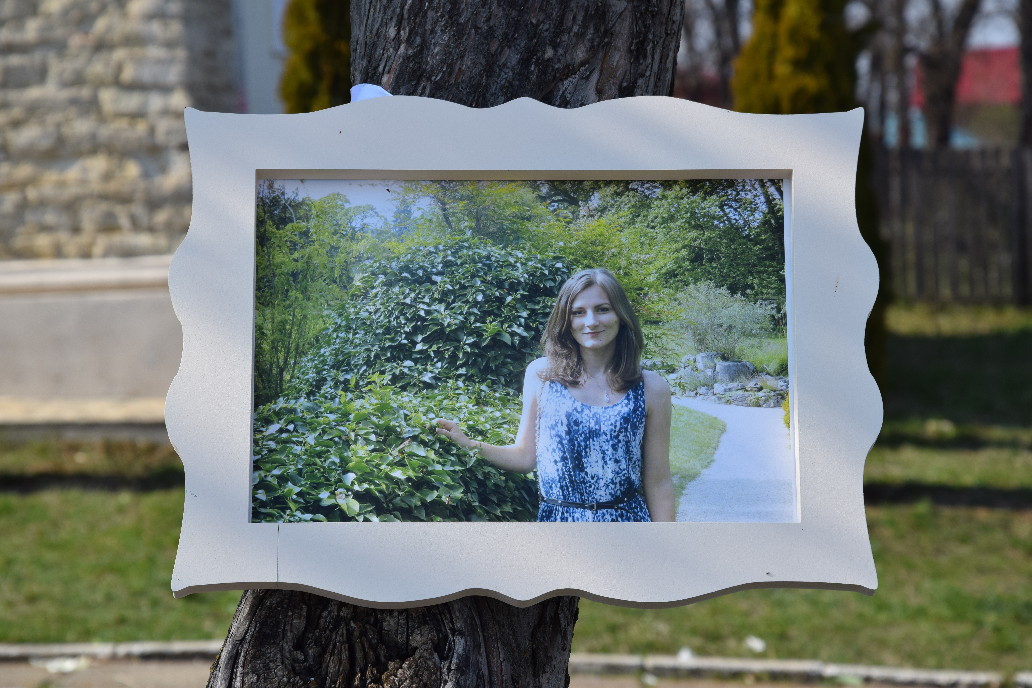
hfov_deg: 14.9
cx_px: 516
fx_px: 3956
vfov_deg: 9.9
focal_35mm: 138
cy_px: 344
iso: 200
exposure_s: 1/320
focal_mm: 92
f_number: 9
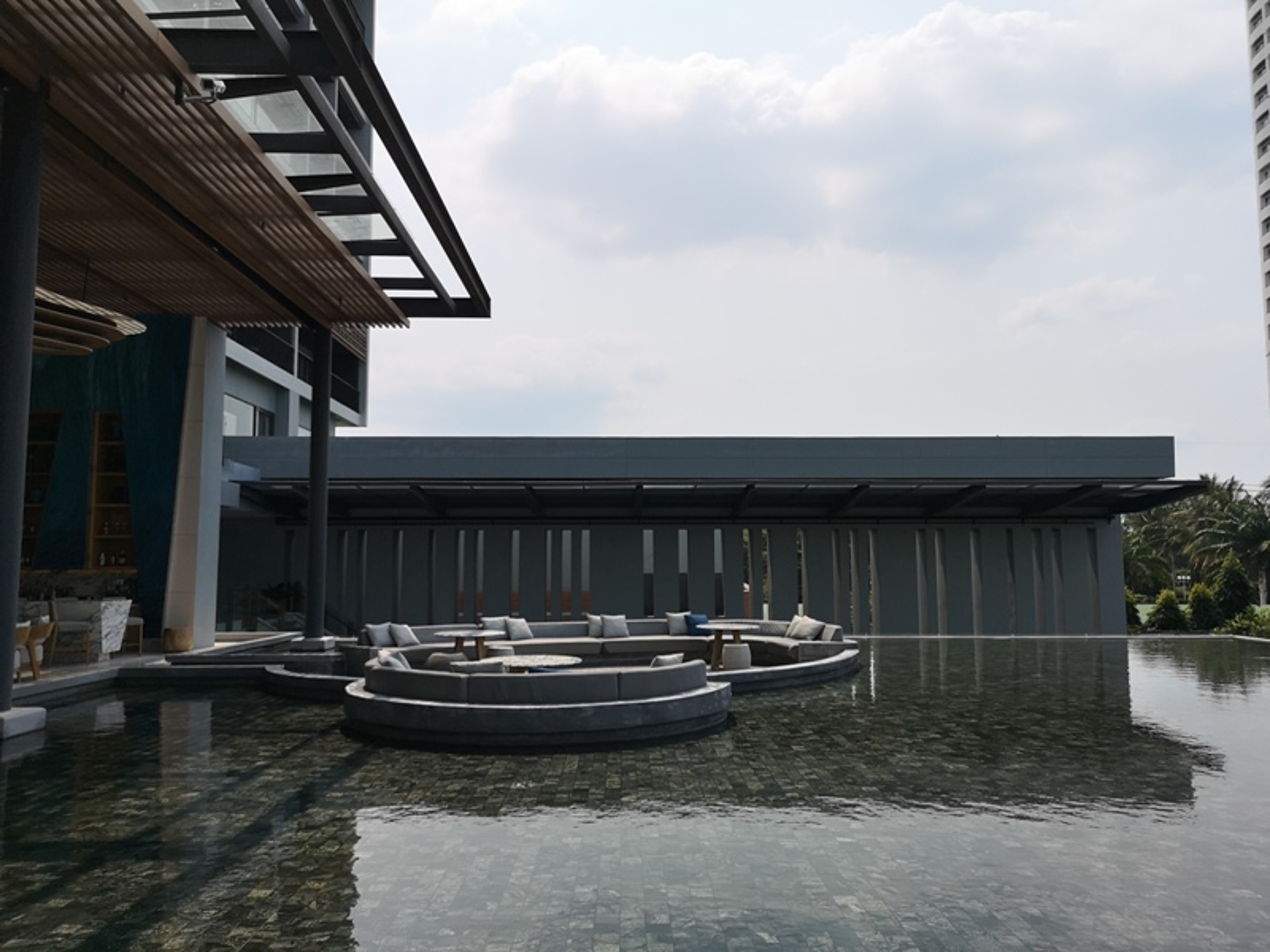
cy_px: 476
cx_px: 635
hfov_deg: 65.3
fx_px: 991
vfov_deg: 51.4
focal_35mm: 27
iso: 50
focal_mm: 3.95
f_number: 1.8
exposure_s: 1/4202
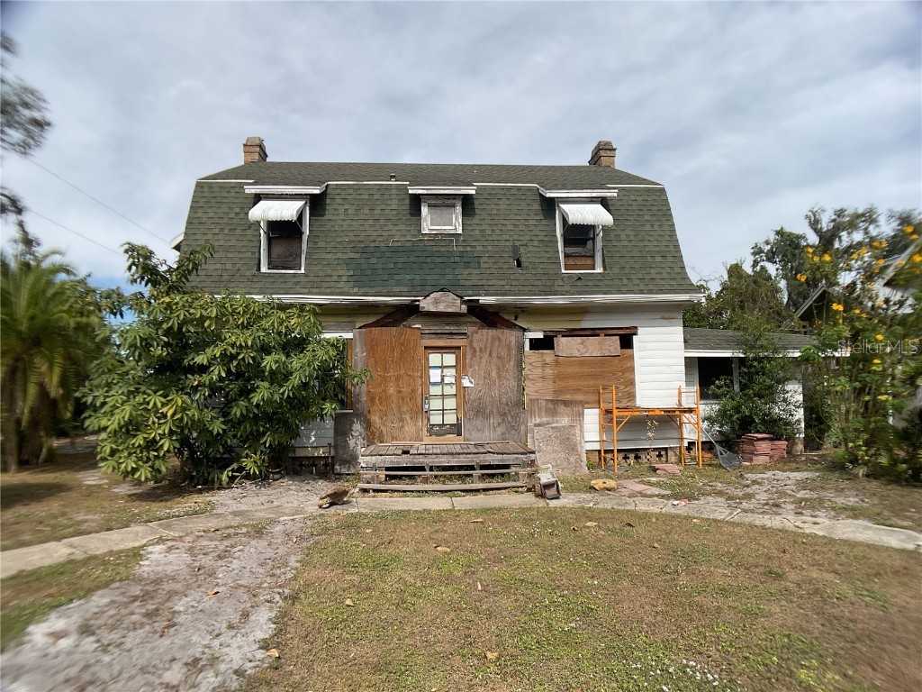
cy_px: 346
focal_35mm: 29
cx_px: 461
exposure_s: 1/2320
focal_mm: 3
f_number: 1.8
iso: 16
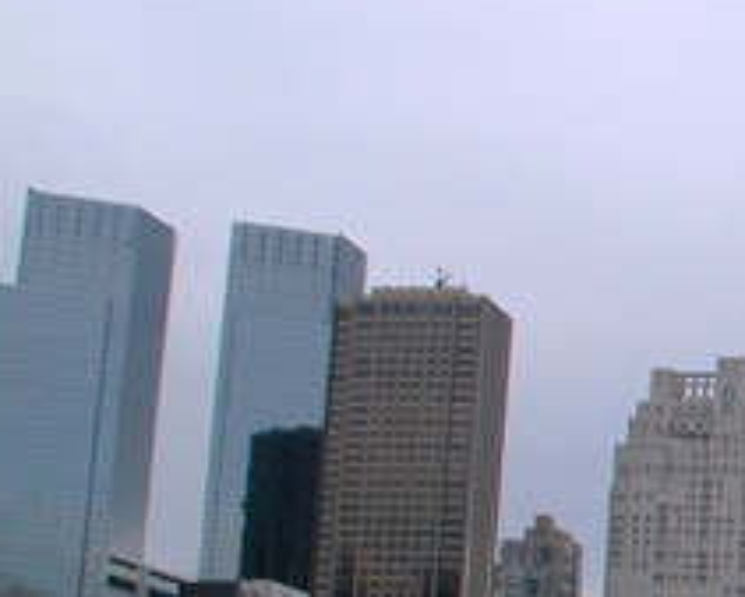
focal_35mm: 96
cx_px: 1215
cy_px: 526
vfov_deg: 15.9
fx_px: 2118
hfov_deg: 17.3
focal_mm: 18
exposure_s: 1/125
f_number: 9
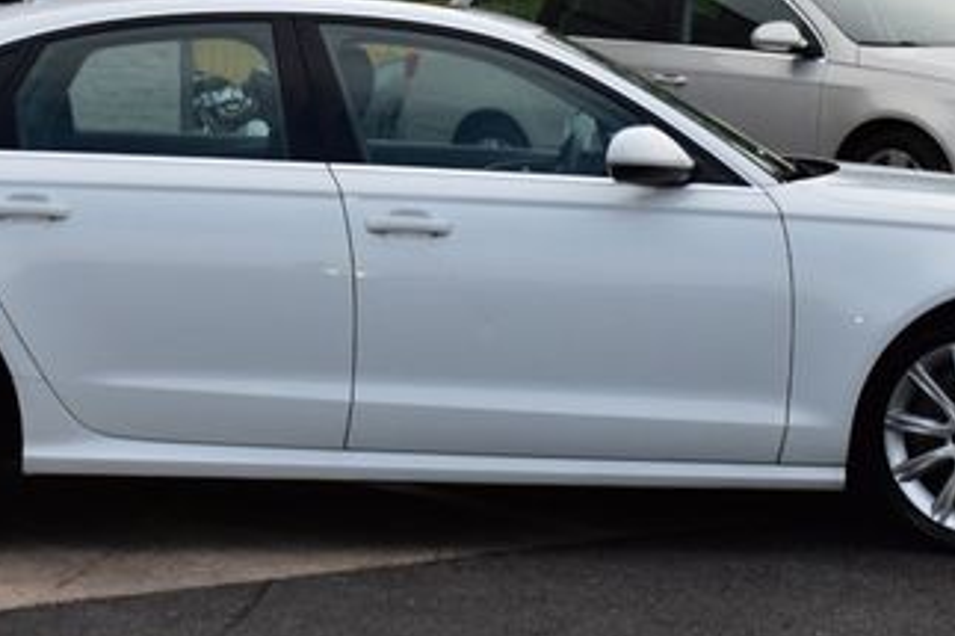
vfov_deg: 12.1
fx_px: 2996
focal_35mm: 113
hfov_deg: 18.1
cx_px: 414
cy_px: 225
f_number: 9
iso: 400
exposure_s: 1/125
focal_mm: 38
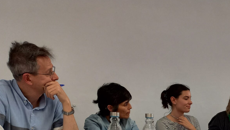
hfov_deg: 33.1
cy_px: 176
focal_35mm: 59
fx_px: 360
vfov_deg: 18.7
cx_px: 219
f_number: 1.8
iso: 64
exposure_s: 1/50
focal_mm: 4.65
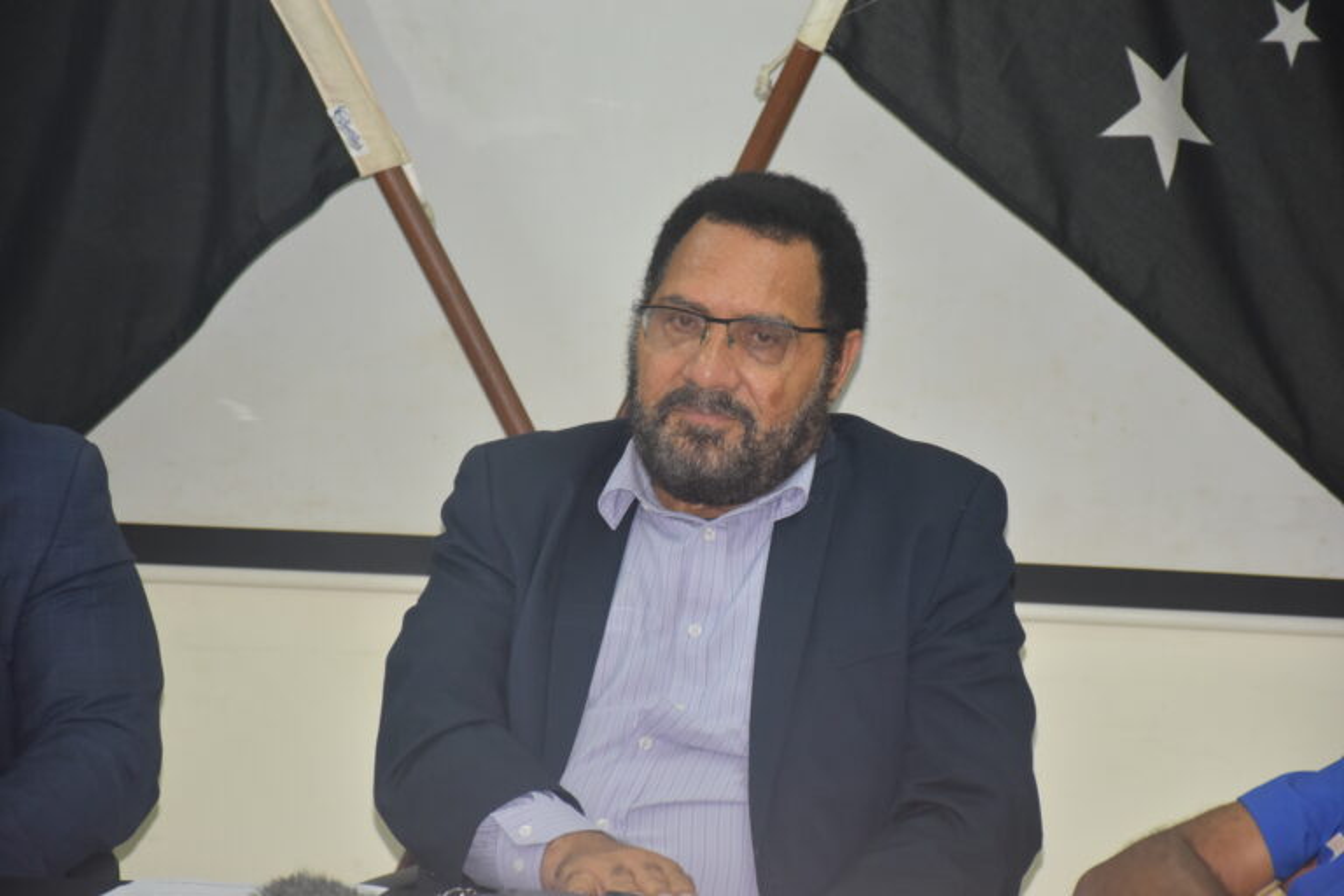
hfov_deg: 12.2
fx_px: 6272
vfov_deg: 8.2
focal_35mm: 168
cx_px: 672
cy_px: 448
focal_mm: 112
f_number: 5.6
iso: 1100
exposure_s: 1/60
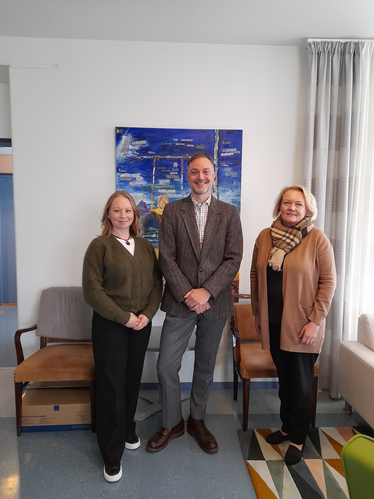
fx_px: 360
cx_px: 187
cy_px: 250
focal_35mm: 25
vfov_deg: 69.4
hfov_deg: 54.9
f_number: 2
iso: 320
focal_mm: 4.6
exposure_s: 1/50
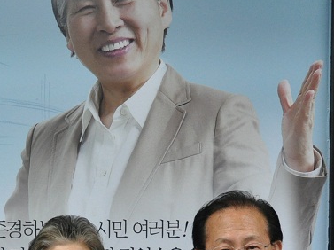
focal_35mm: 128
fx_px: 1234
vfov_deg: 11.3
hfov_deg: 15.3
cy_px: 307
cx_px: 81
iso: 800
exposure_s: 1/100
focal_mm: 26
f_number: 3.8
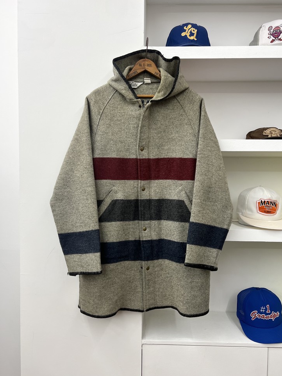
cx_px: 146
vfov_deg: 65.3
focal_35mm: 27
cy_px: 189
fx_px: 293
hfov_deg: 51.3
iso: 80
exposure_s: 1/120
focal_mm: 5.7
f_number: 1.5
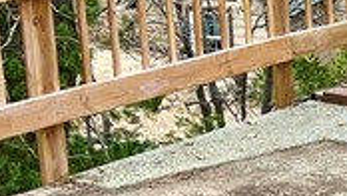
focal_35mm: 167
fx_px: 1537
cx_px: 664
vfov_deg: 7.2
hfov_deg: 11.7
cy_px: 216
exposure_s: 1/468
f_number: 1.5
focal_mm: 5.7
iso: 50
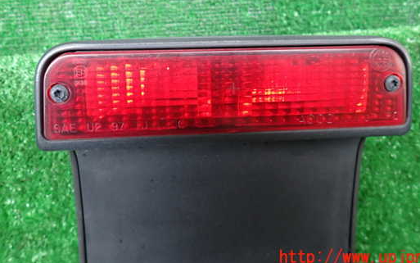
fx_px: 355
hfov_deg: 61.2
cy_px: 84
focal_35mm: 31
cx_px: 219
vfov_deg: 40.0
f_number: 2
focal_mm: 4.5
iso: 250
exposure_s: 1/30
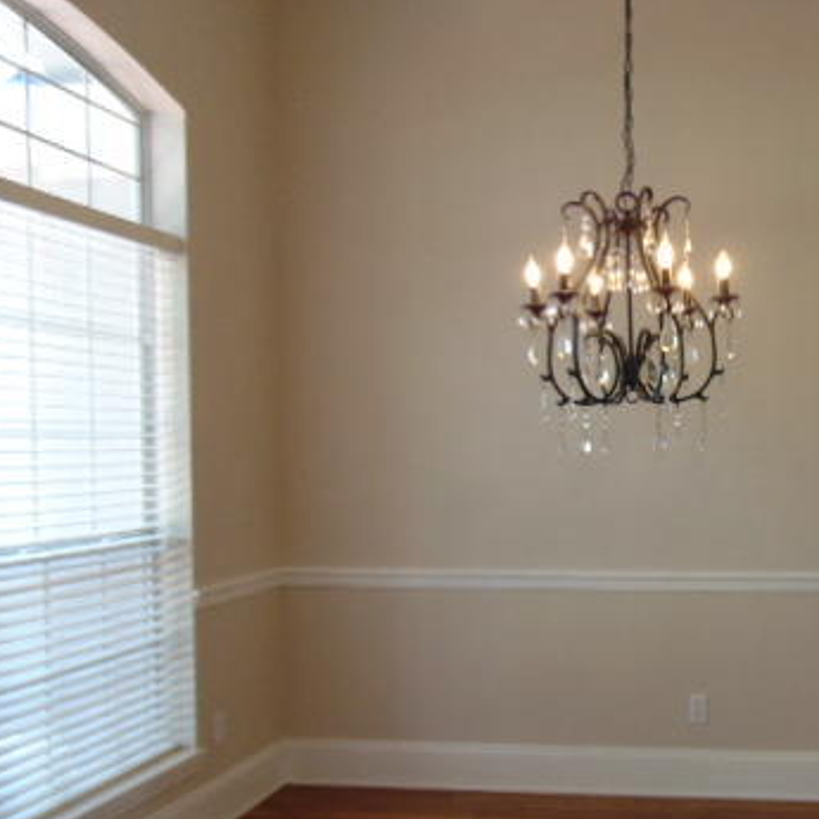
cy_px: 489
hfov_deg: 39.1
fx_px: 1097
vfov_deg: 40.8
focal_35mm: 41
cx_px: 672
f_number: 3
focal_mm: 4.5
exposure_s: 1/30
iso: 100
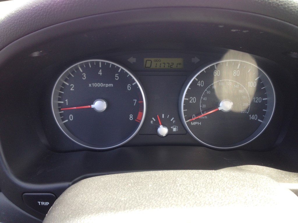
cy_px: 112
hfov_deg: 55.4
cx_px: 149
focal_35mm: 33
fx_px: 284
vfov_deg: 42.9
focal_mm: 4.12
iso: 64
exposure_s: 1/60
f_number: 2.4
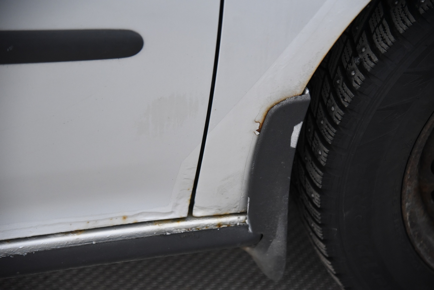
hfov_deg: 23.9
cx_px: 217
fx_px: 1025
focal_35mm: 85
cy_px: 145
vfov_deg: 16.1
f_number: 4
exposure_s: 1/100
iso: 4000
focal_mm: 85
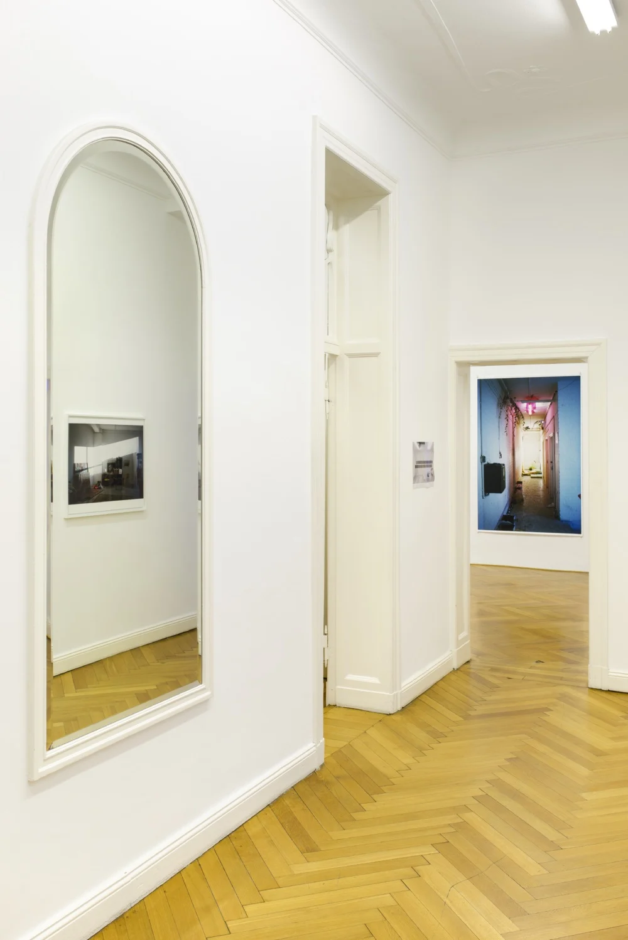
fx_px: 915
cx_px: 314
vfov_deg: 54.4
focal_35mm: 35
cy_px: 470
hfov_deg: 37.9
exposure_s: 1/3
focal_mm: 35
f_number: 10
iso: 50
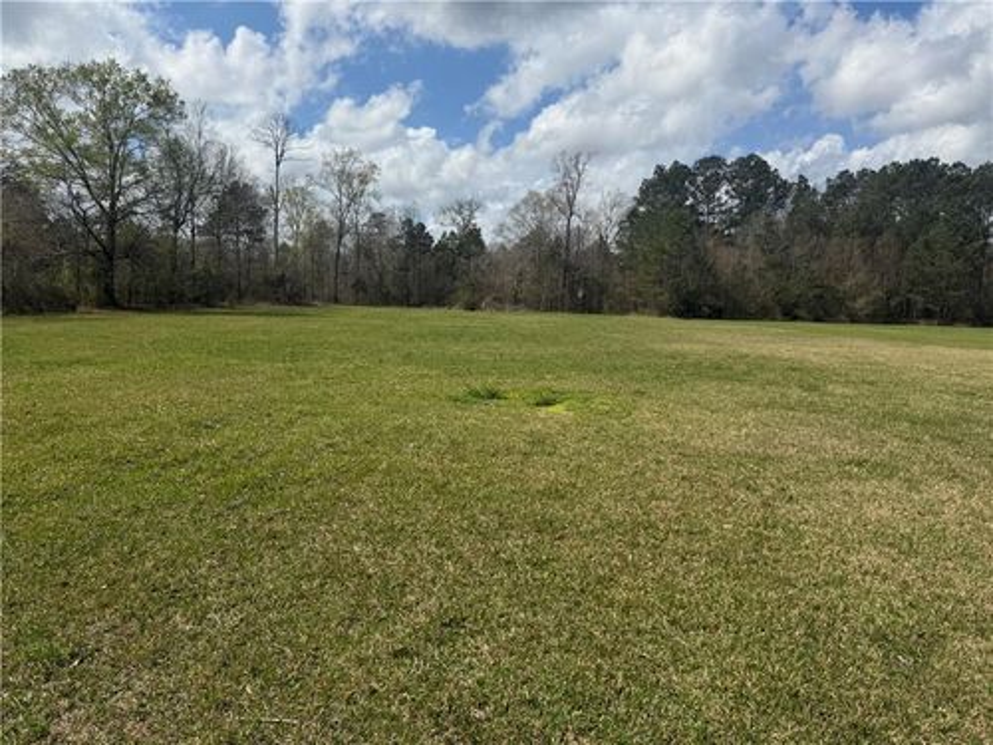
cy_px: 372
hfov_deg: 71.6
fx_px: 688
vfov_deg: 56.8
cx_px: 496
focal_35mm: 24
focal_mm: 6.76
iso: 80
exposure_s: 1/9091
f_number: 1.78
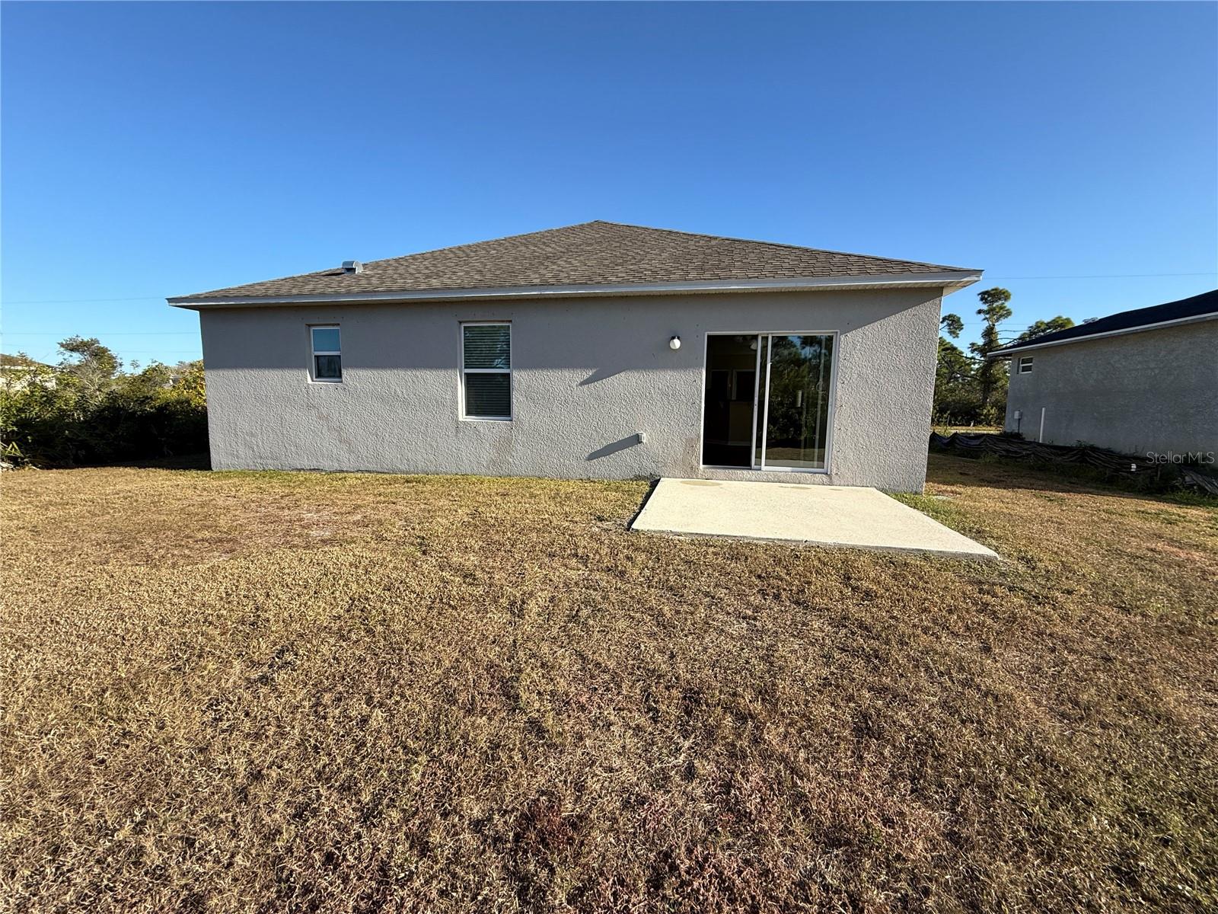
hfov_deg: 102.1
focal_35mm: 14
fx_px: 493
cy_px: 457
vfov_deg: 85.7
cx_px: 609
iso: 50
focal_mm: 2.22
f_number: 2.2
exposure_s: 1/1312
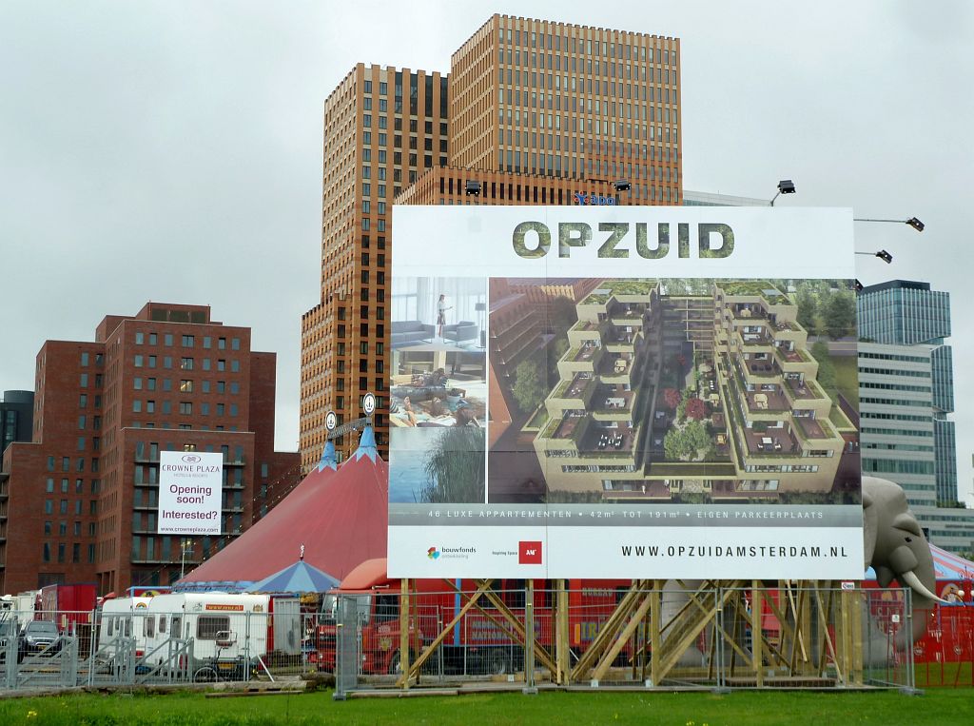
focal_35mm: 55
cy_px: 363
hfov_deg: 35.0
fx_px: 1544
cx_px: 487
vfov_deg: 26.5
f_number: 3.9
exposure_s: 1/80
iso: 80
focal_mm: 9.1
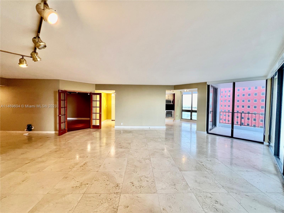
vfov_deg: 89.9
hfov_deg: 106.2
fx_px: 107
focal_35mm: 13
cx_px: 142
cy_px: 106
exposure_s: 1/120
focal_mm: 1.57
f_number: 1.8
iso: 160
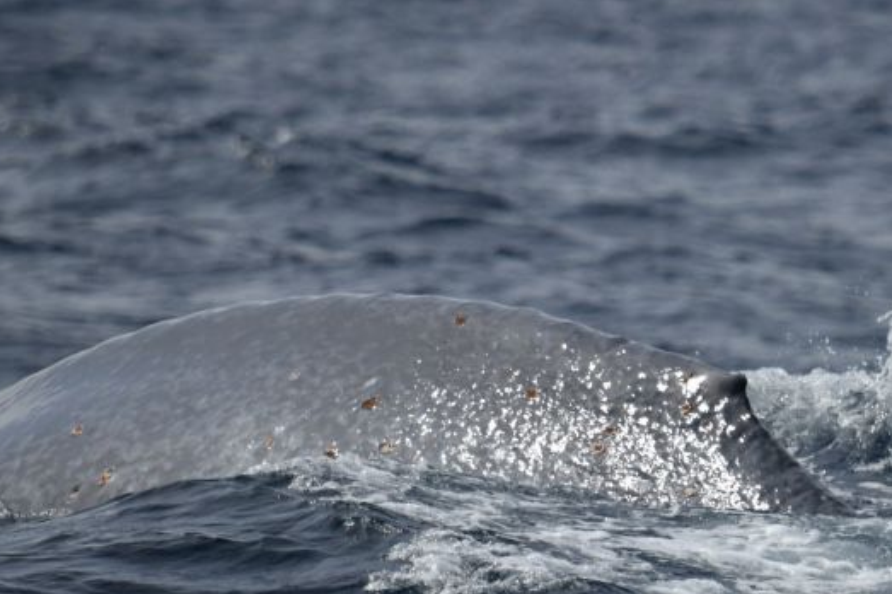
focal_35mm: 918
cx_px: 437
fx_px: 22731
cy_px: 207
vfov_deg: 1.5
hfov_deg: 2.2
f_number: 6.3
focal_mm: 600
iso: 800
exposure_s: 1/8000
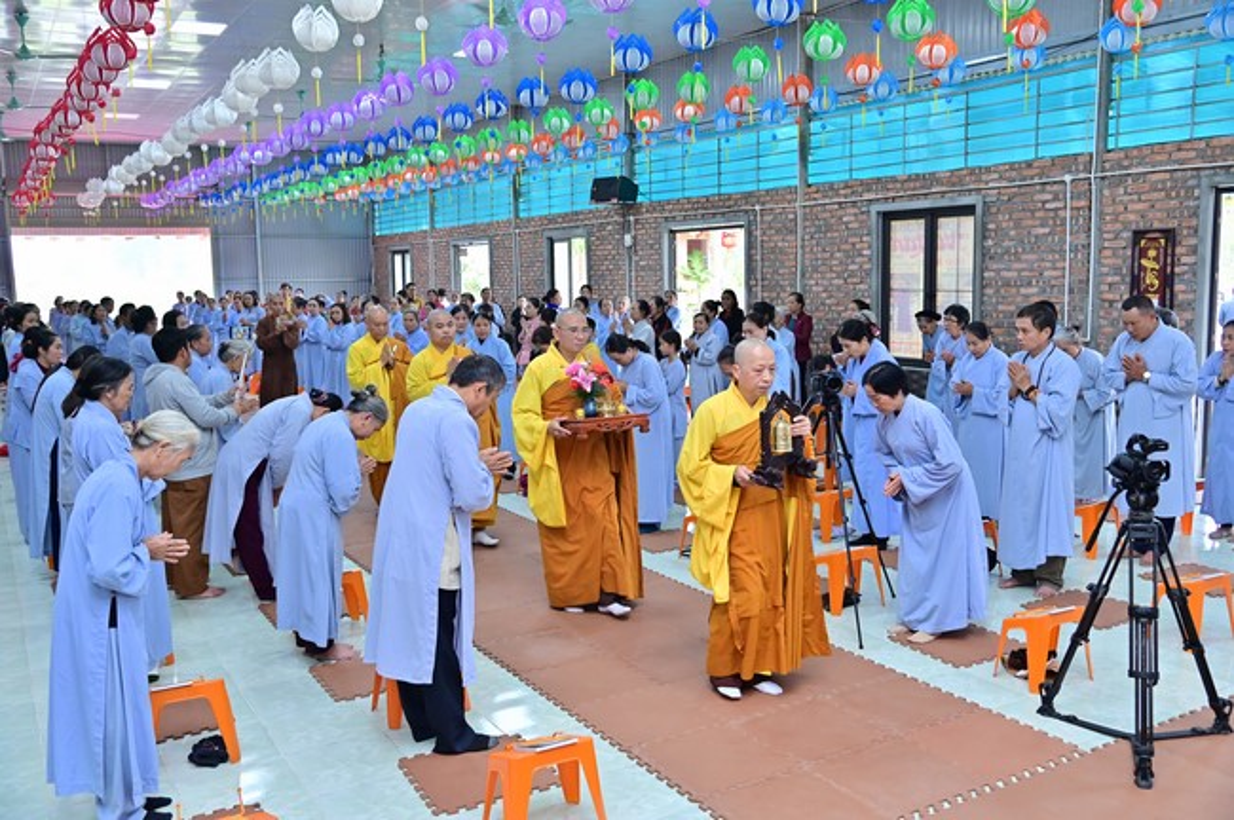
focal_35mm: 31
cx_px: 617
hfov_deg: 60.3
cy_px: 410
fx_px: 1062
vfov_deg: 42.2
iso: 2000
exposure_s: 1/125
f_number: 5
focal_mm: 31
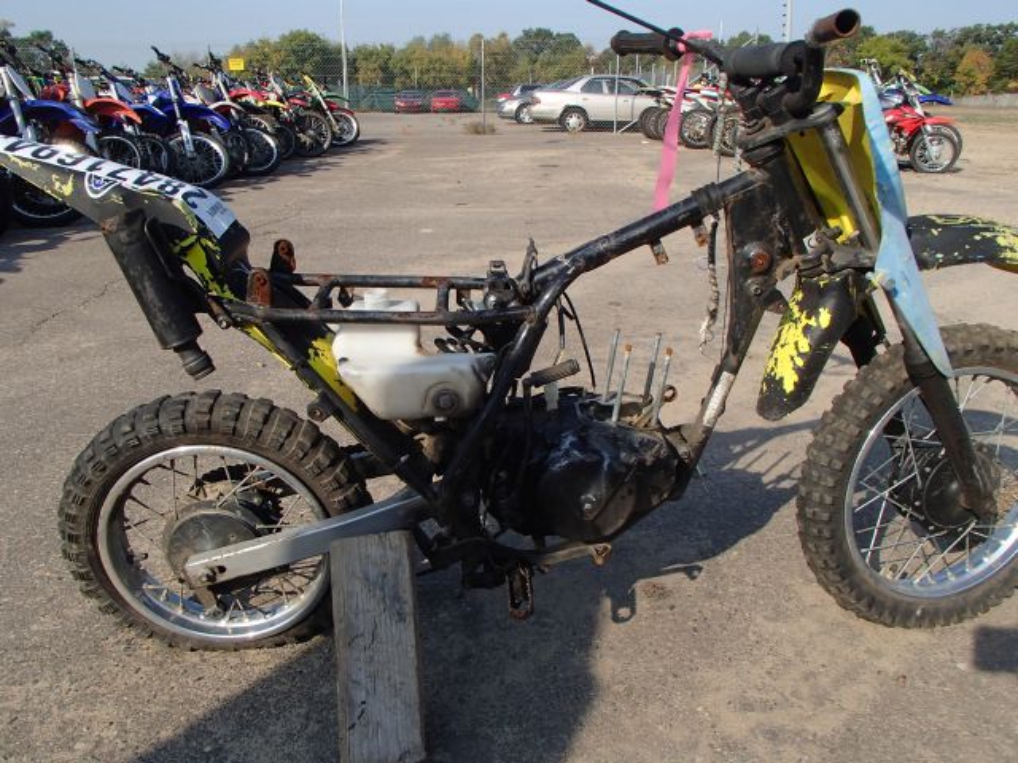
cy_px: 382
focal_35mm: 28
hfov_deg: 63.4
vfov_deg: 49.7
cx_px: 509
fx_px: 823
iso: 100
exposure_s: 1/640
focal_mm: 5
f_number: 3.9
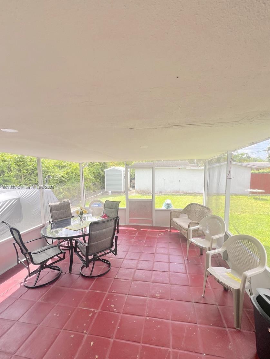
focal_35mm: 14
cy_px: 187
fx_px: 146
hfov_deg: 85.7
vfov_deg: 102.0
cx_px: 140
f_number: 1.8
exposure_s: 1/277
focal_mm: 1.57
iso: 32
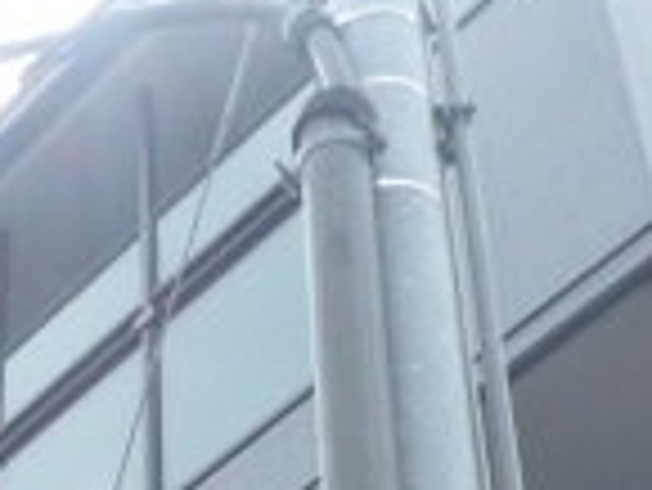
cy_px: 724
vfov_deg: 12.8
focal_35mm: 110
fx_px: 2074
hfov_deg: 17.6
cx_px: 81
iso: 100
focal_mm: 4.4
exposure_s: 1/500
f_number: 3.5
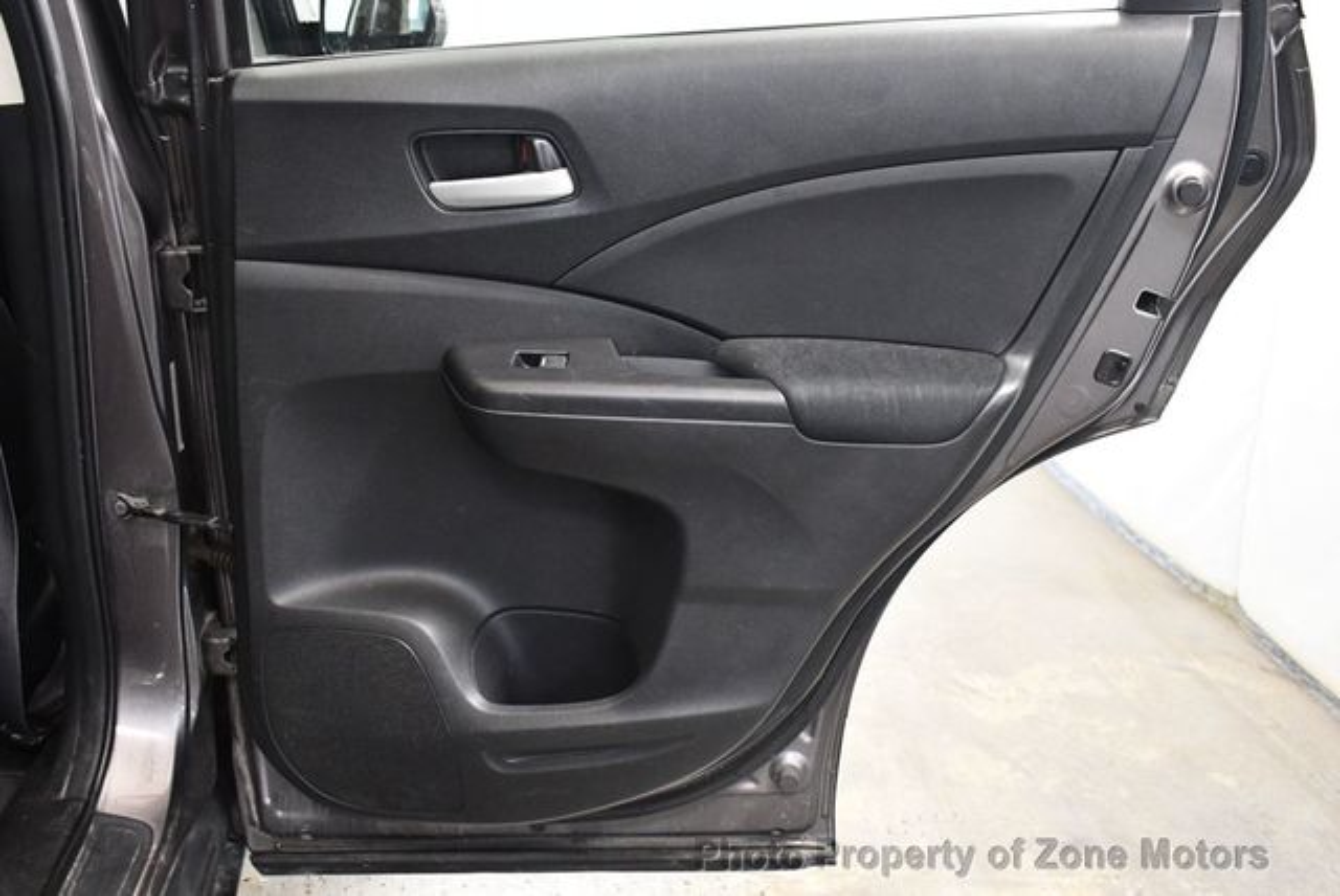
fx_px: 1341
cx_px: 670
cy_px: 448
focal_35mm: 36
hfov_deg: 53.1
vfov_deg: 36.9
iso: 3200
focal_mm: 18
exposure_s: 1/60
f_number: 3.5
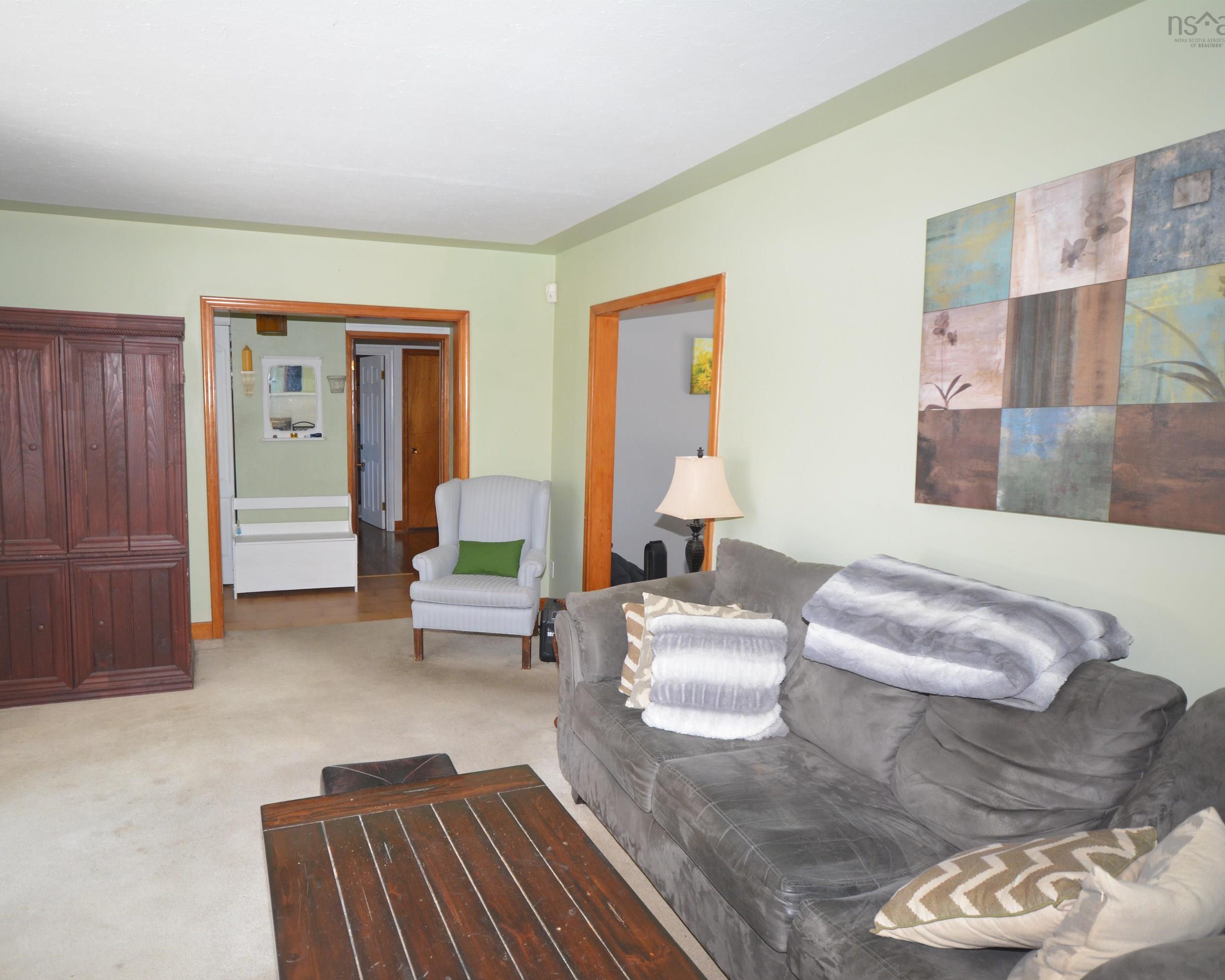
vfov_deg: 61.8
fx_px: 819
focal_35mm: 23
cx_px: 496
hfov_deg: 72.9
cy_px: 503
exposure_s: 1/60
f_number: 4.5
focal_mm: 13
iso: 560
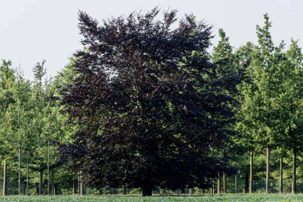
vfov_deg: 5.5
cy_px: 101
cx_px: 152
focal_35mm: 250
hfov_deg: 8.2
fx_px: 2105
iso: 200
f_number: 11
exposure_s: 1/50
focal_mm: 250
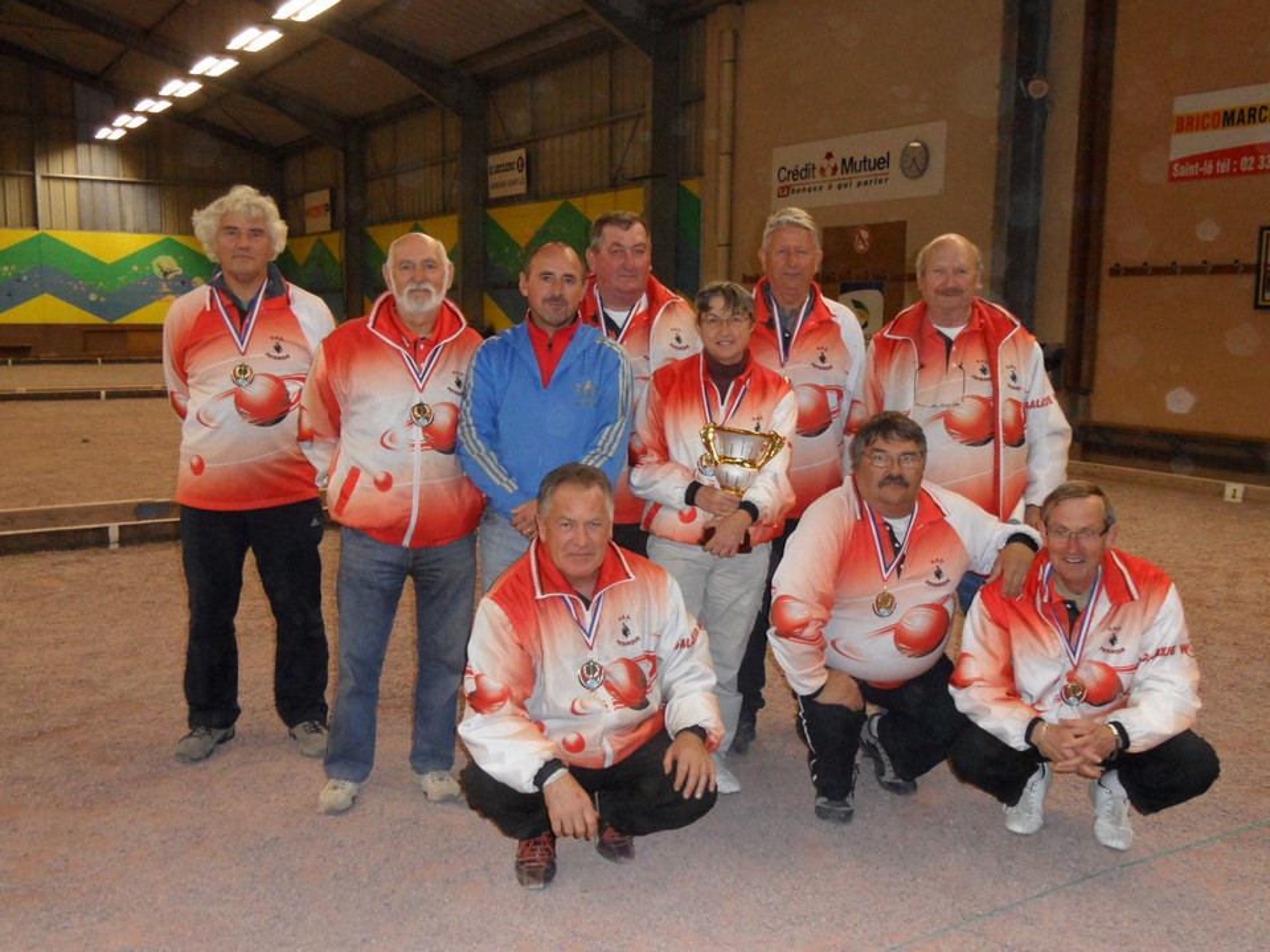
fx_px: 1174
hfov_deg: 56.8
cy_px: 476
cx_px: 635
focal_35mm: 32
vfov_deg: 44.2
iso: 400
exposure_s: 1/30
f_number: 3.4
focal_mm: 5.3
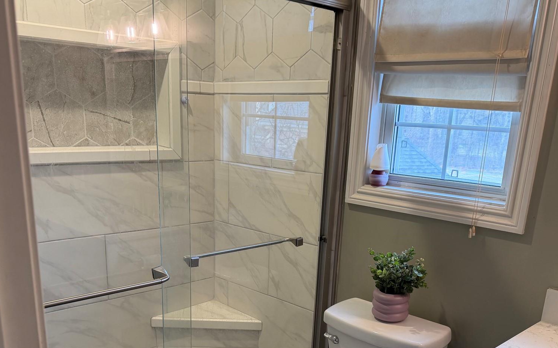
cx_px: 280
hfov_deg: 55.3
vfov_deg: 35.1
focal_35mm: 35
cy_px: 281
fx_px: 532
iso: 160
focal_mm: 6.76
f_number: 1.78
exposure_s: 1/120
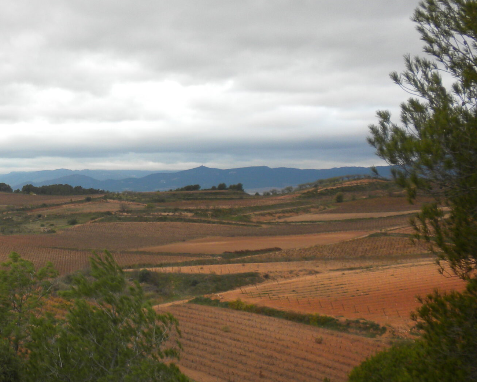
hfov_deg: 25.6
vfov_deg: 21.6
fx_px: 1002
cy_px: 206
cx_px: 17
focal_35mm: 71
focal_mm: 6.6
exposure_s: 1/131
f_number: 3.5
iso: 64
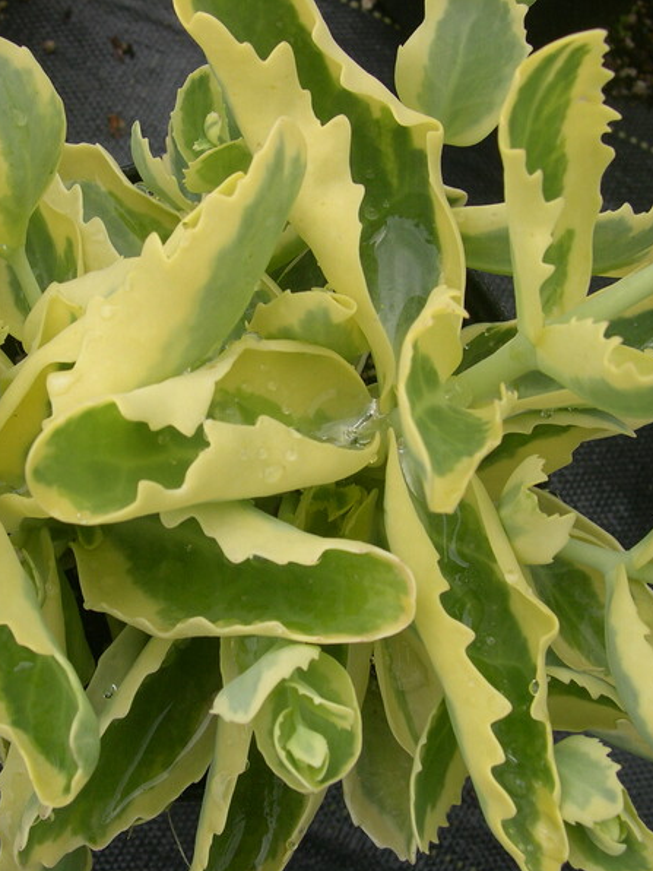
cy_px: 437
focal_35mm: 51
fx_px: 1283
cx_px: 194
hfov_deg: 28.3
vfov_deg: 37.5
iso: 100
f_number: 7.6
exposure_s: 1/168
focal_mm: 8
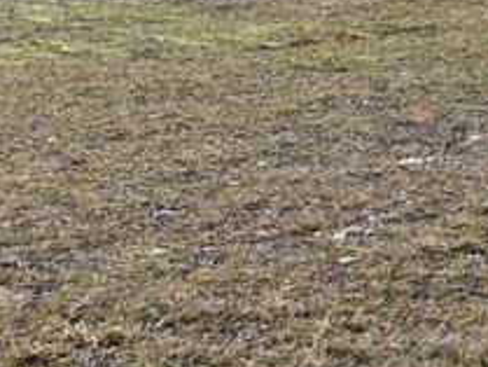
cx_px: 780
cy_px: -91
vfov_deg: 11.4
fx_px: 1791
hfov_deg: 14.3
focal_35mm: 127
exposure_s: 1/400
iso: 200
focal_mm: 24
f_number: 10
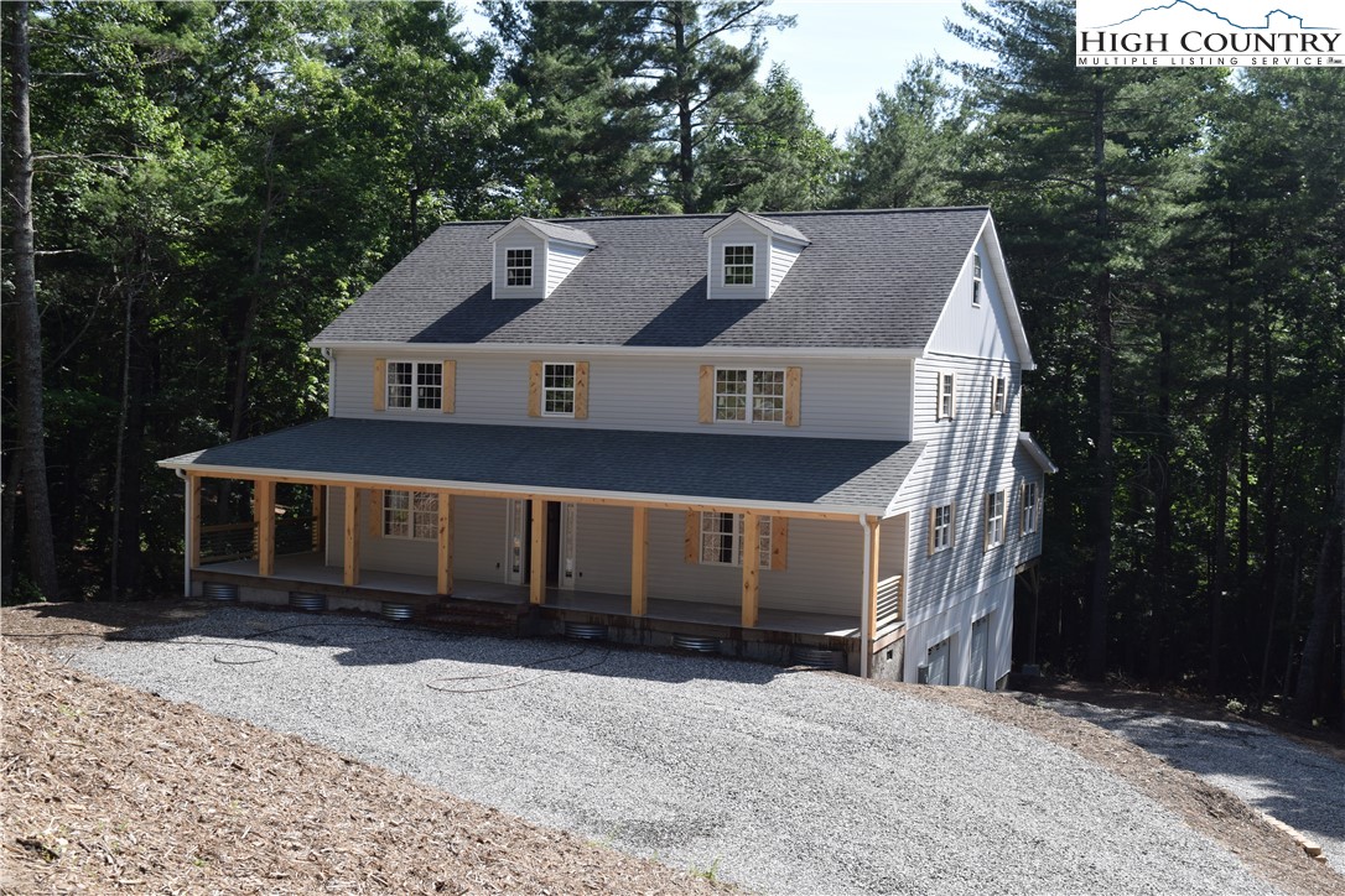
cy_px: 448
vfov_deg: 34.2
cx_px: 672
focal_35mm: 39
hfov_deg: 49.6
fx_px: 1457
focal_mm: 26
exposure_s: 1/250
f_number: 8
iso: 200
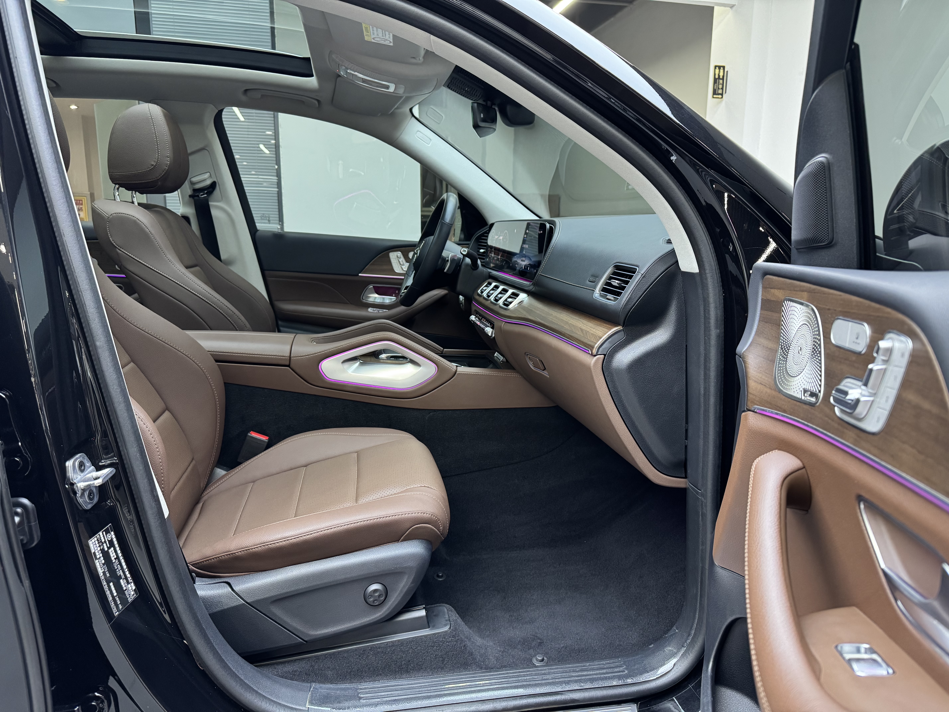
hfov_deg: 71.6
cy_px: 356
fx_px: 658
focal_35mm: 24
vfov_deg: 56.8
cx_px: 474
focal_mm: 6.76
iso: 320
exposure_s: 1/50
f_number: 1.78
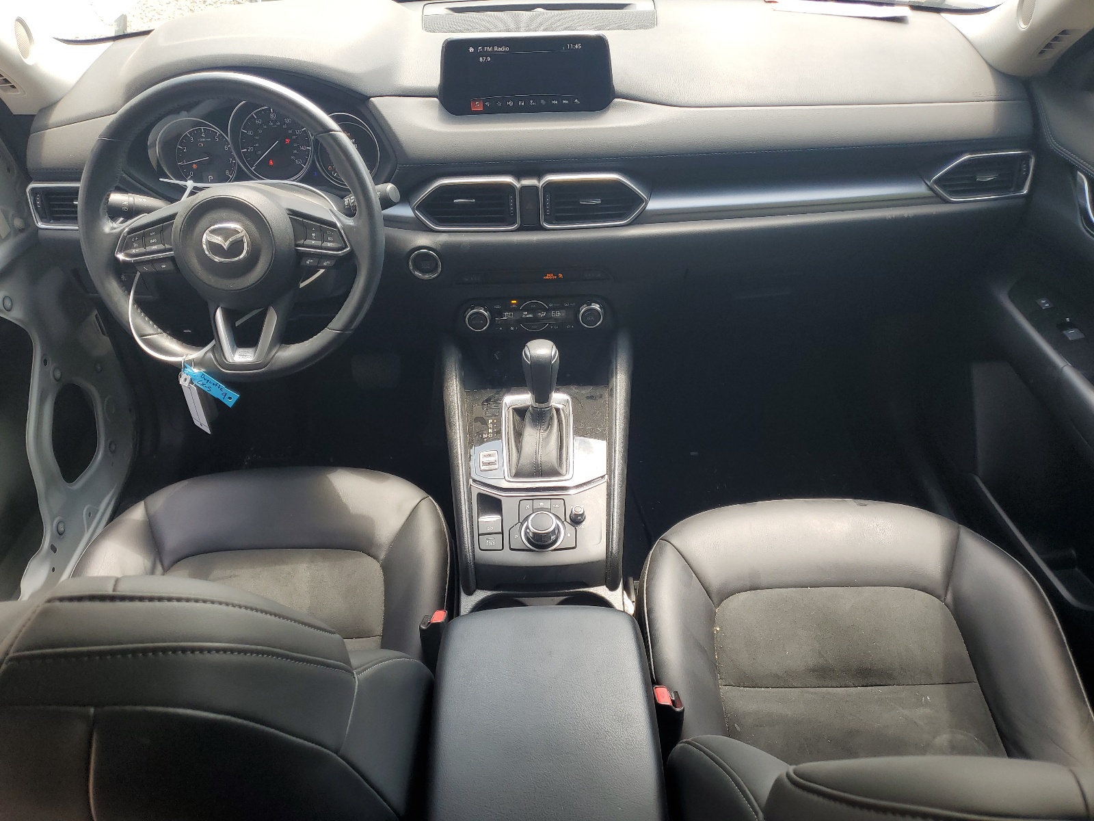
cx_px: 547
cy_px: 410
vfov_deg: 53.1
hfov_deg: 67.3
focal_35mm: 26
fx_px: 822
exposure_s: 1/270
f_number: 1.5
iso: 50
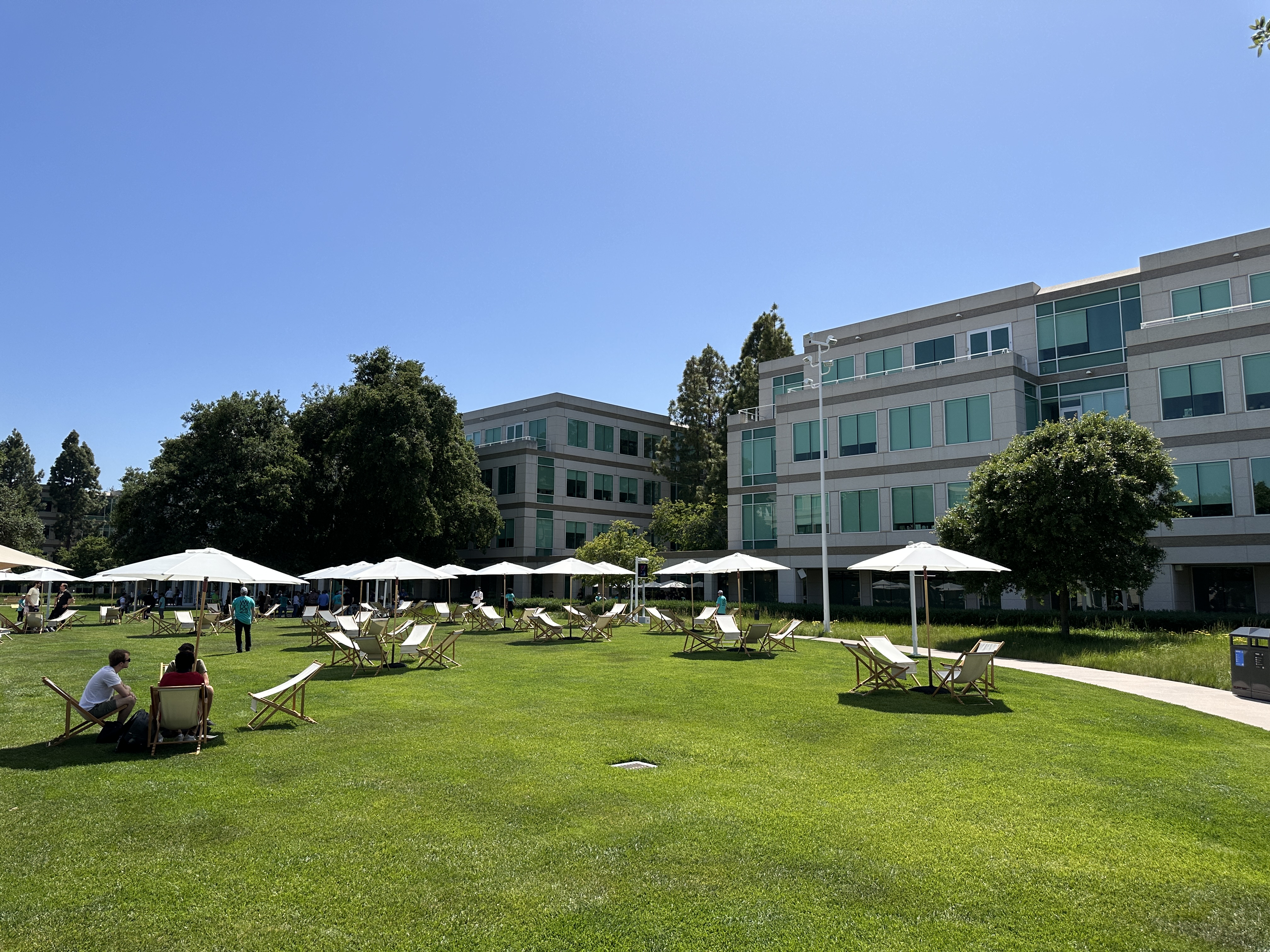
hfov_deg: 71.6
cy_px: 476
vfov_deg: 56.8
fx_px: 881
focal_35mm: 24
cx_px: 635
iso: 80
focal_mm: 6.86
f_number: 1.78
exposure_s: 1/5263
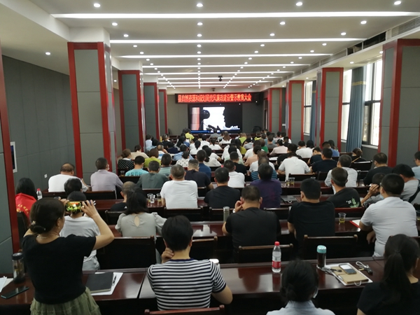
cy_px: 158
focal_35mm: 27
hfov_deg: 65.3
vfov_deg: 51.4
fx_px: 328
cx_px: 210
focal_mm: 3.95
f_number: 2.2
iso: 160
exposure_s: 1/50
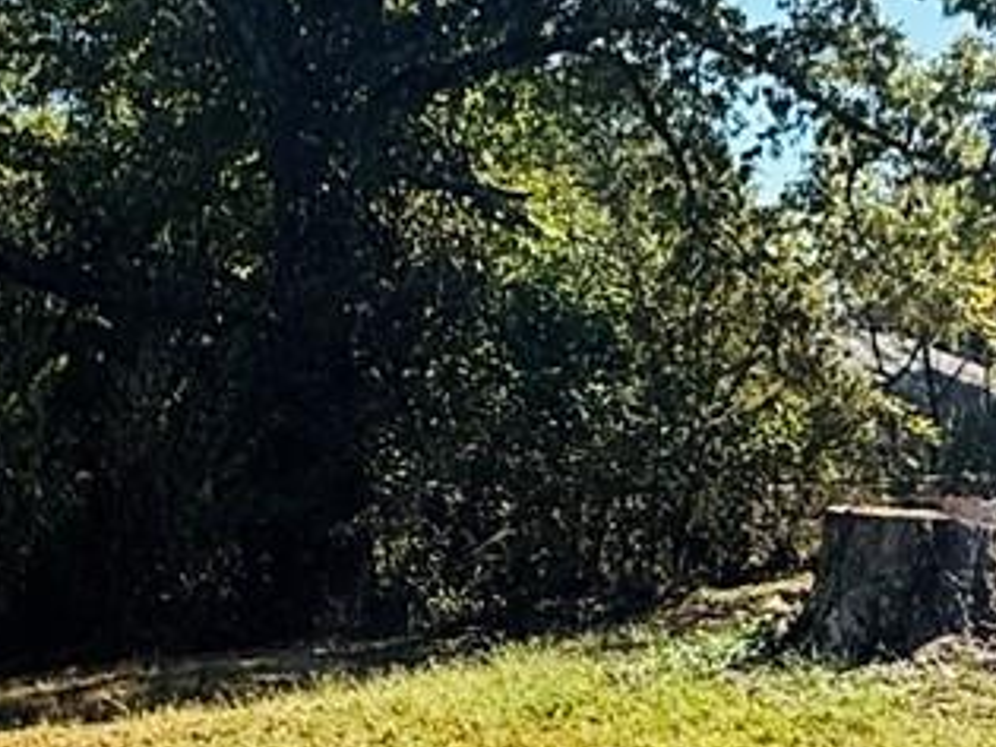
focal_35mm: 91
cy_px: 291
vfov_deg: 16.2
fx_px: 2617
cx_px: 506
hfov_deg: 21.5
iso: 50
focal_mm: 2.22
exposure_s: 1/1050
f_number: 2.2
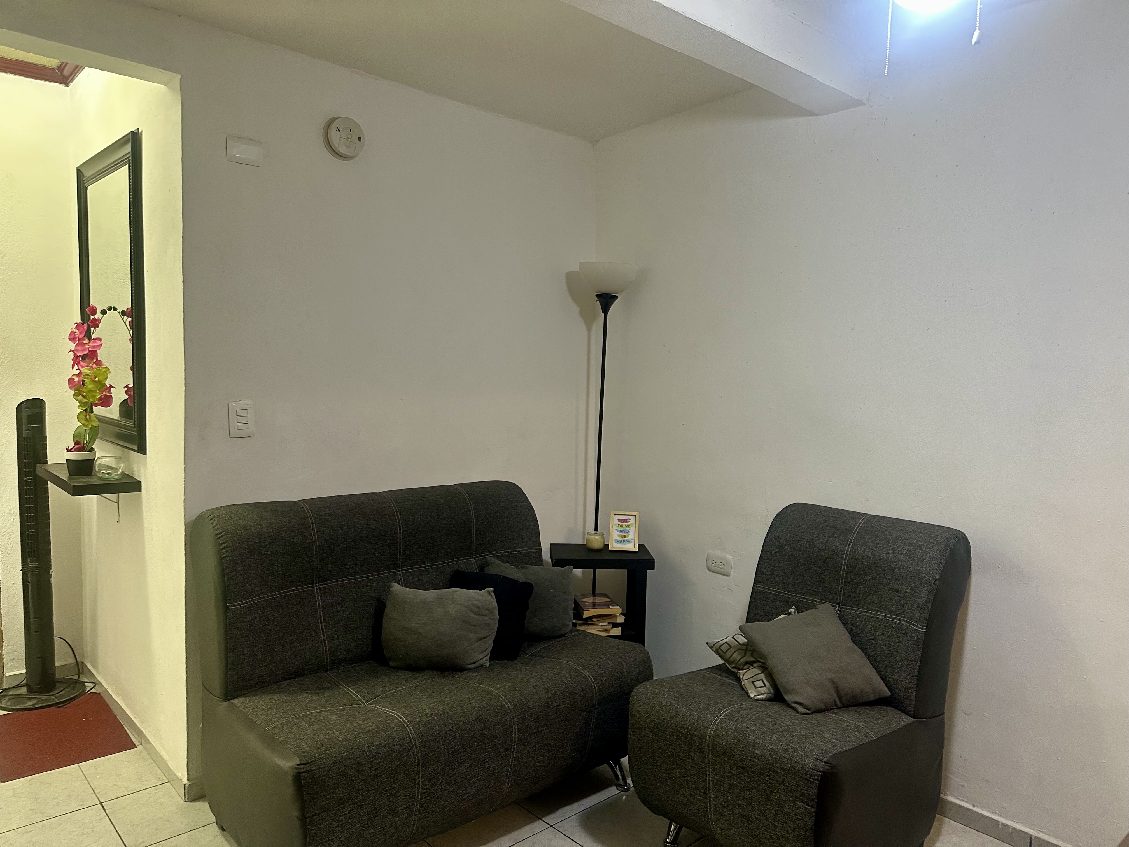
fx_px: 783
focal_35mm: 24
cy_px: 424
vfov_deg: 56.8
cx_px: 564
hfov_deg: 71.6
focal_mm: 6.86
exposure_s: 1/60
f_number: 1.78
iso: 320
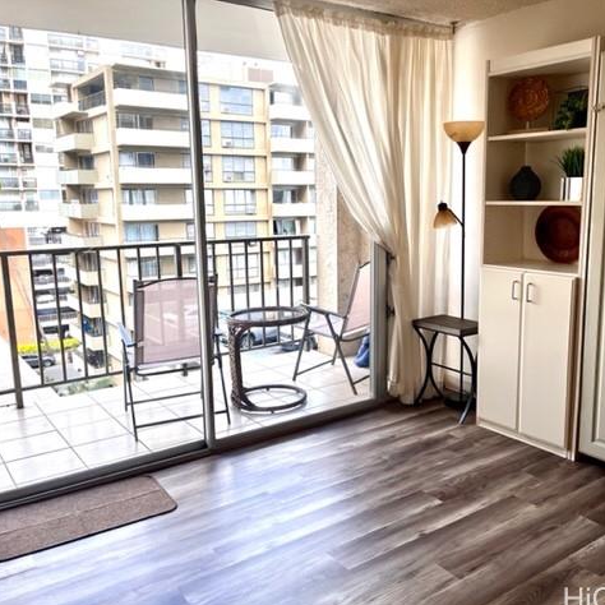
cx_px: 343
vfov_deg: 52.5
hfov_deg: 52.4
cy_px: 305
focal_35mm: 31
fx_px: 613
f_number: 1.6
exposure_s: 1/351
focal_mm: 5.1
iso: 50
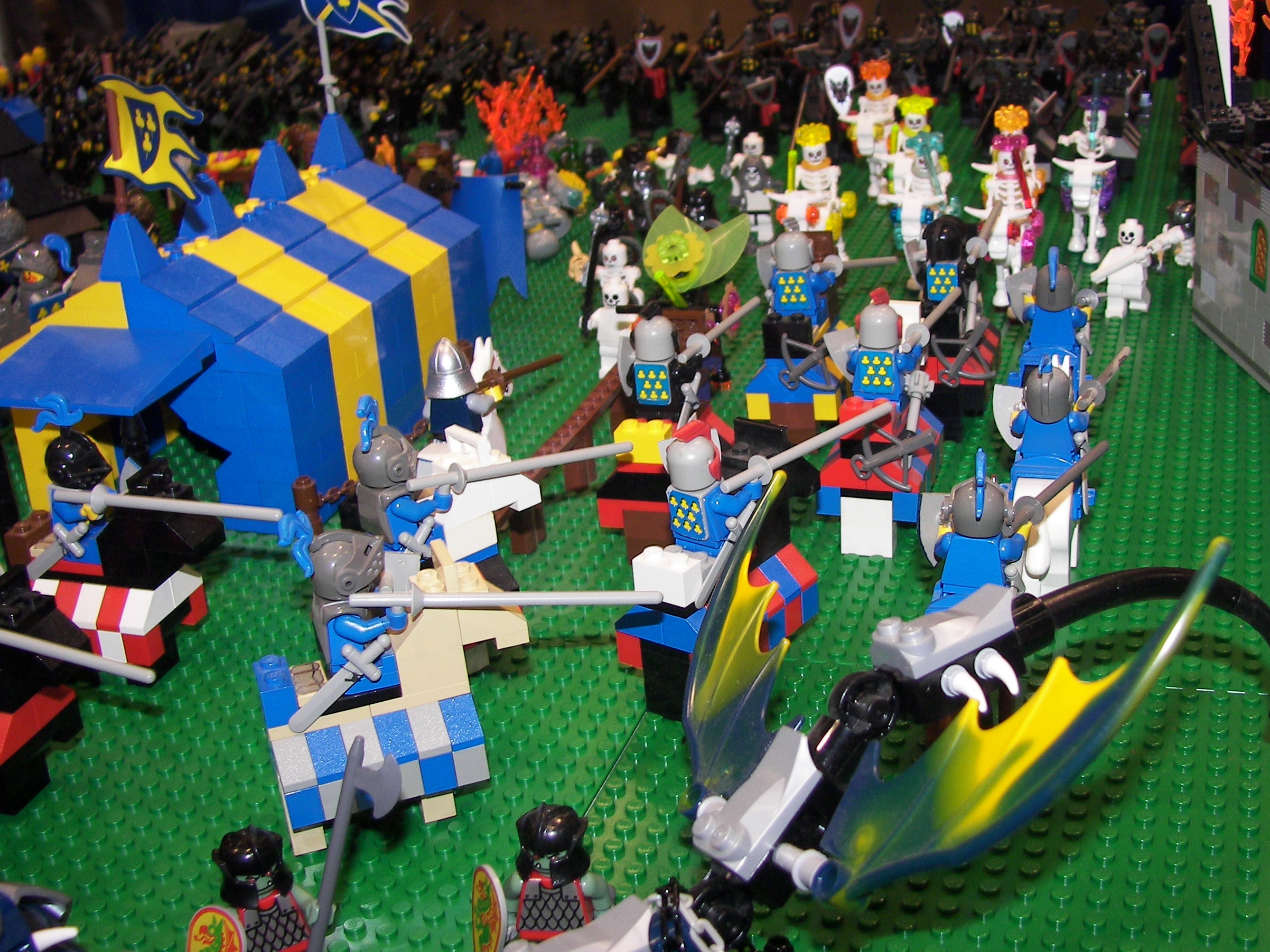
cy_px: 414
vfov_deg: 31.5
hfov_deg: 41.1
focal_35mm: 46
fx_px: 1688
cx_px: 745
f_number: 2.8
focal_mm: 6
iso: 64
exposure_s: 1/30
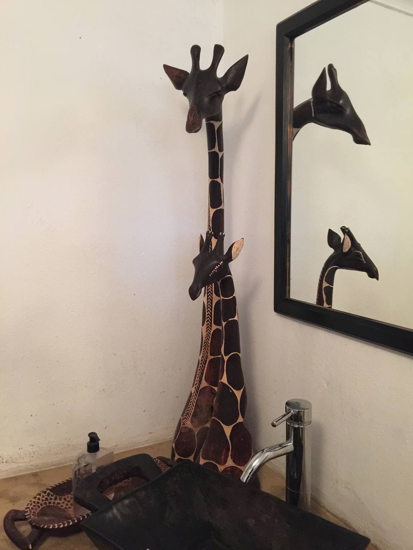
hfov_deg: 48.2
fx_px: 461
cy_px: 275
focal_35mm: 29
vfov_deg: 61.7
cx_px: 206
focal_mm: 4.15
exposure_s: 1/8
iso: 200
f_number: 2.2
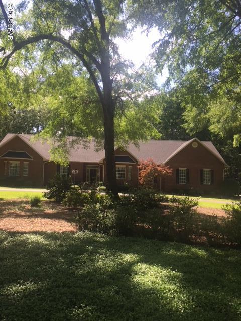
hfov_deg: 48.2
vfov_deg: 61.7
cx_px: 120
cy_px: 160
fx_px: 269
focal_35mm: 29
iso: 32
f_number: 2.2
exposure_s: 1/638
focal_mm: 4.15
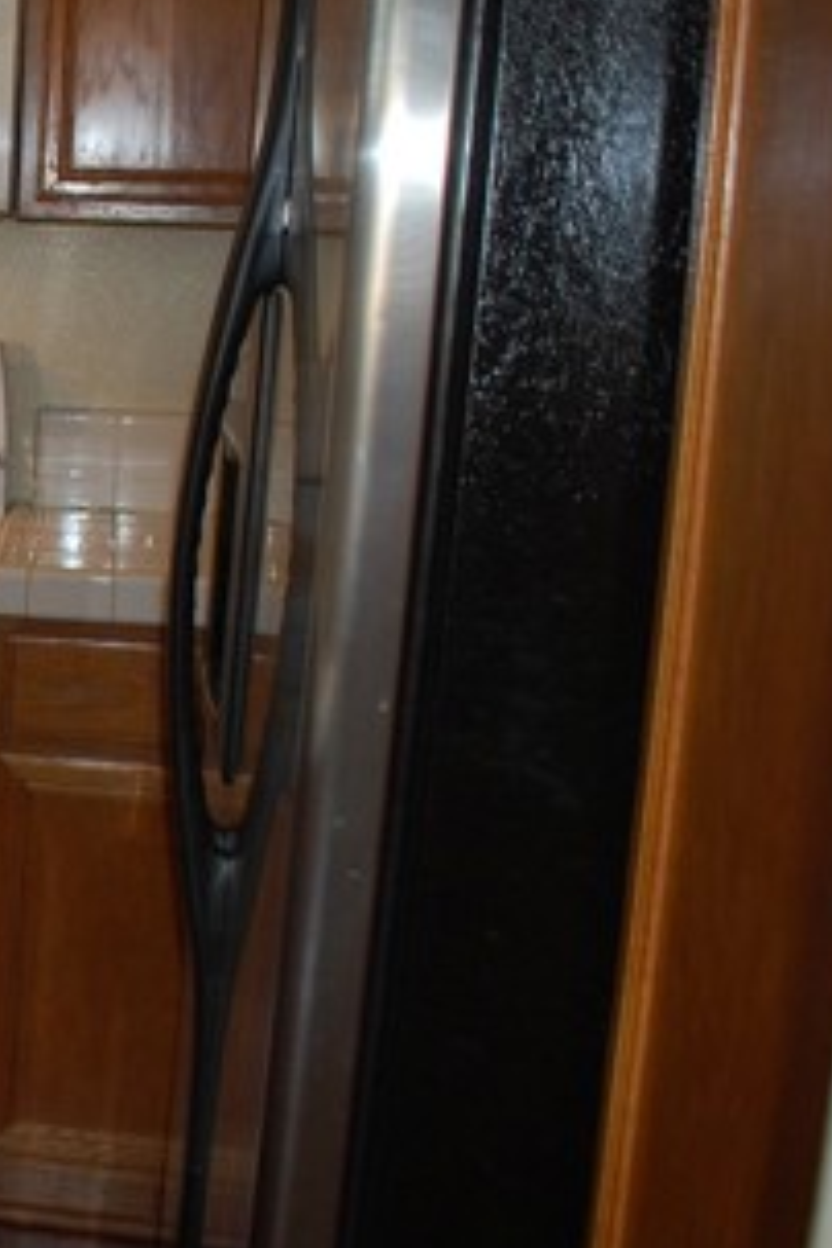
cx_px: -424
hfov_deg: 20.3
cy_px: 519
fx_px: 1976
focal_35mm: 57
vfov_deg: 35.0
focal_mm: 18
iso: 400
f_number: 2.8
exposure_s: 1/60
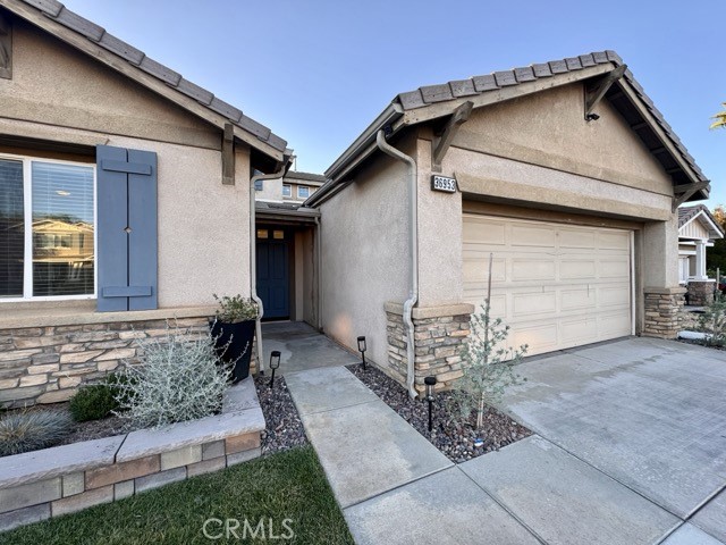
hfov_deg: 102.1
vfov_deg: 85.7
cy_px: 272
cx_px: 363
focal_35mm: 14
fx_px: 294
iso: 40
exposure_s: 1/134
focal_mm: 2.22
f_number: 2.2
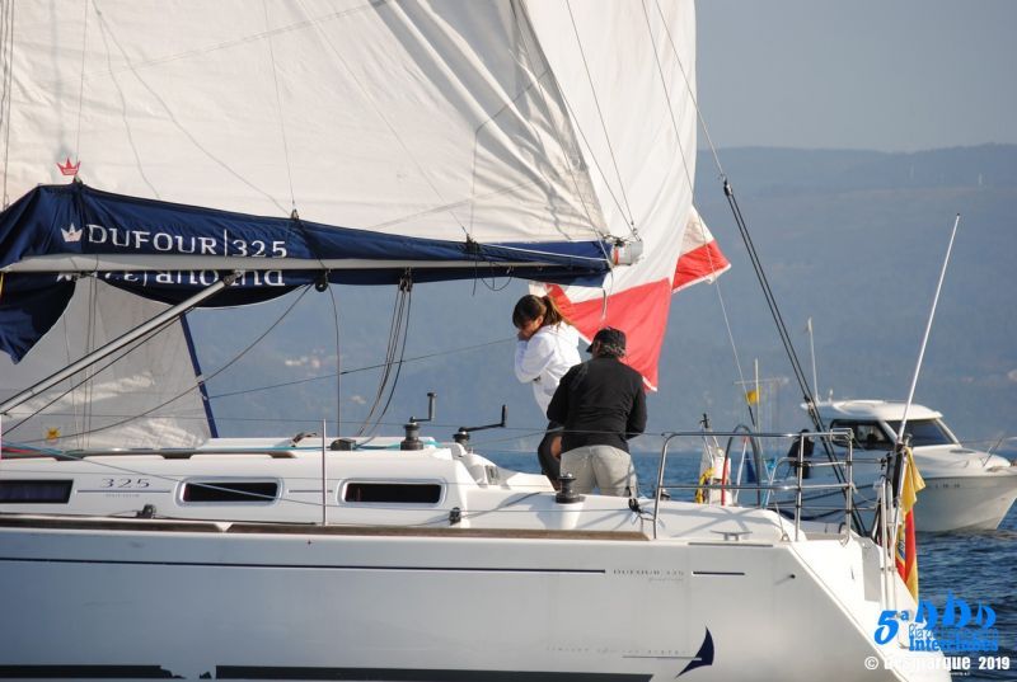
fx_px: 5308
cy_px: 341
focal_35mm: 188
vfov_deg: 7.4
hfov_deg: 10.9
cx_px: 508
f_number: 5.6
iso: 100
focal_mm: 125
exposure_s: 1/500
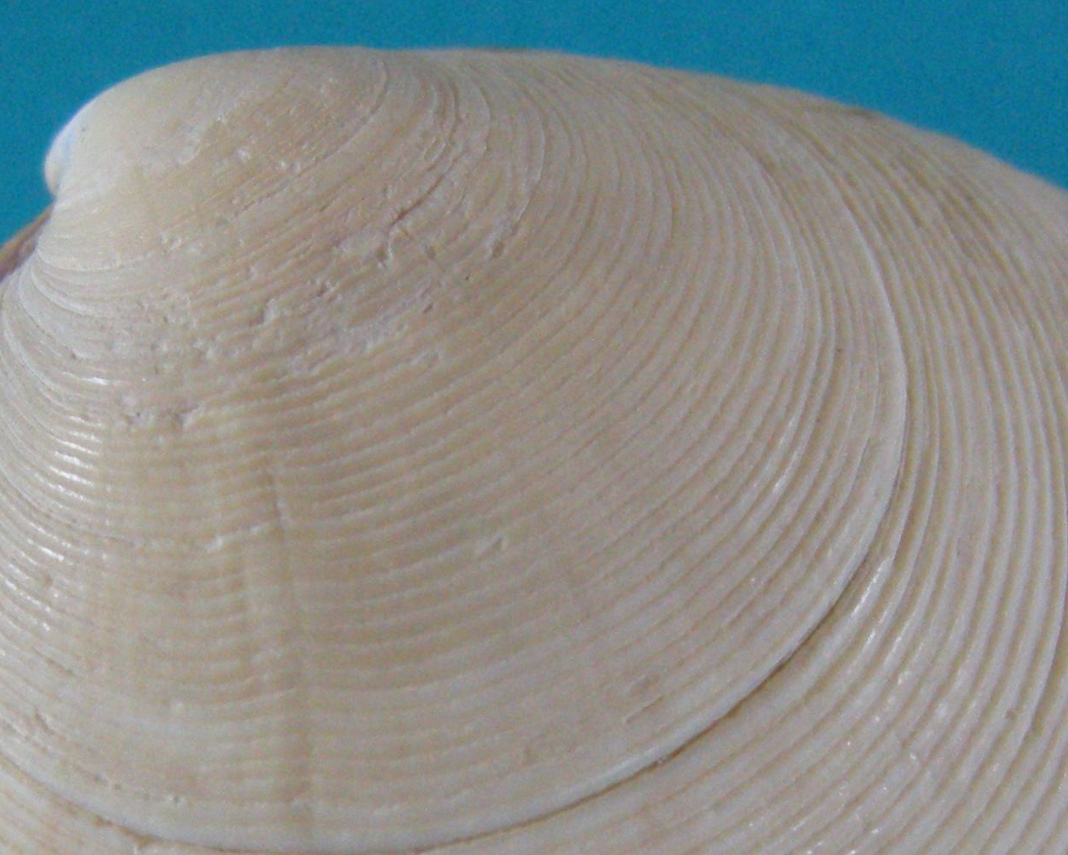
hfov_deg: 17.5
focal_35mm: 110
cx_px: 562
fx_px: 3478
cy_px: 883
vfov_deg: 13.8
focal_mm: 7.5
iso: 304
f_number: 2.7
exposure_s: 1/61
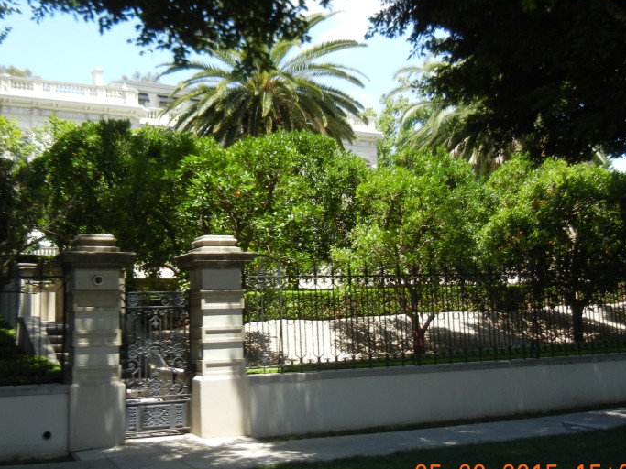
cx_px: 234
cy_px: 197
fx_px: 814
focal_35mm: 45
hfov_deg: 41.8
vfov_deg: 32.1
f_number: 3.5
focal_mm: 5.4
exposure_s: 1/444
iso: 160
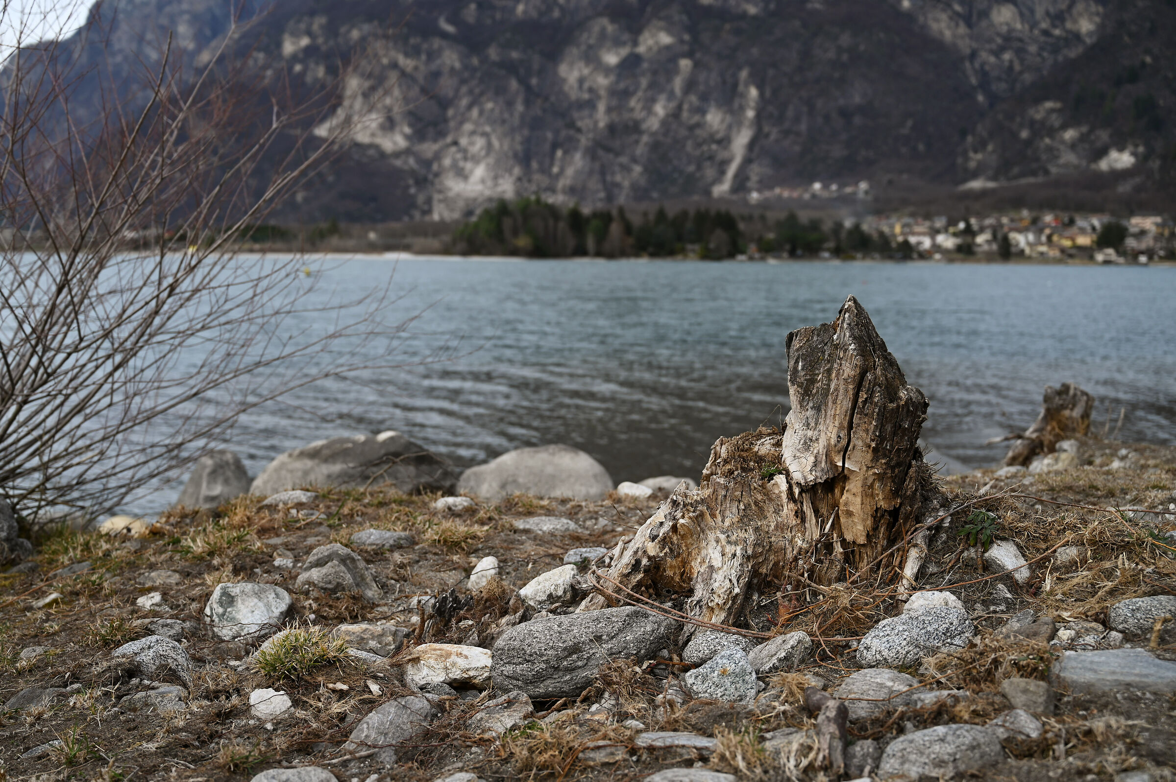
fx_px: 1404
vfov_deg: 31.1
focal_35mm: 43
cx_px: 588
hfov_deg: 45.5
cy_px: 391
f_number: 4.5
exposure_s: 1/800
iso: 125
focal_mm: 43
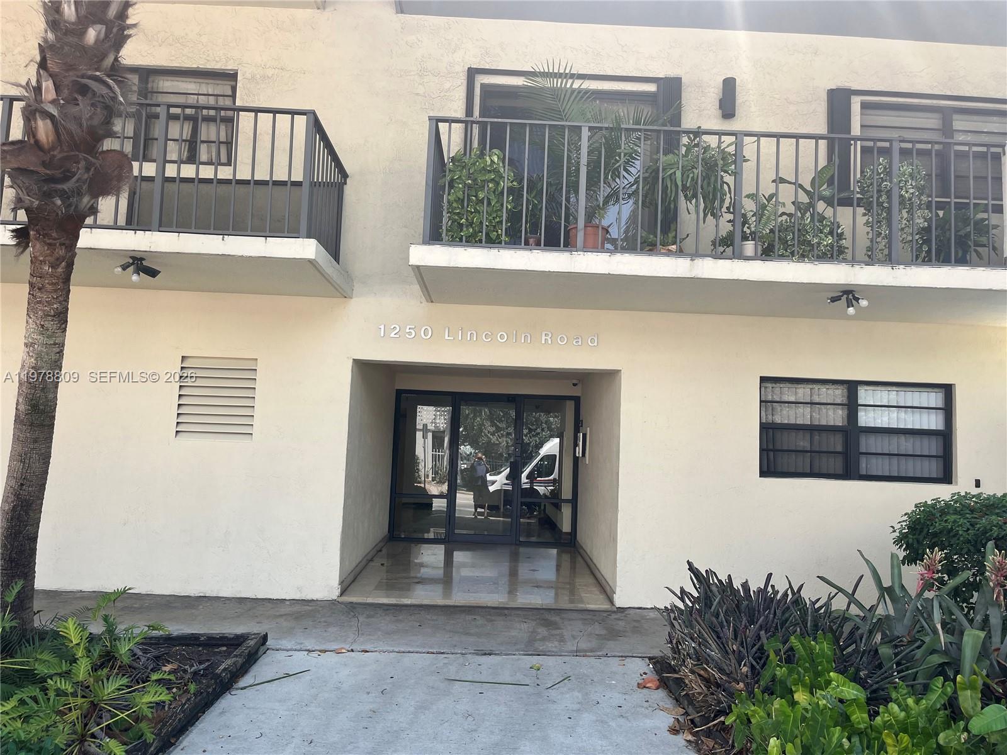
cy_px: 378
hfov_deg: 67.3
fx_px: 756
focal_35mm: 26
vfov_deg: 53.1
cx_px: 504
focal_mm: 5.1
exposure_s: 1/566
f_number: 1.6
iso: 50
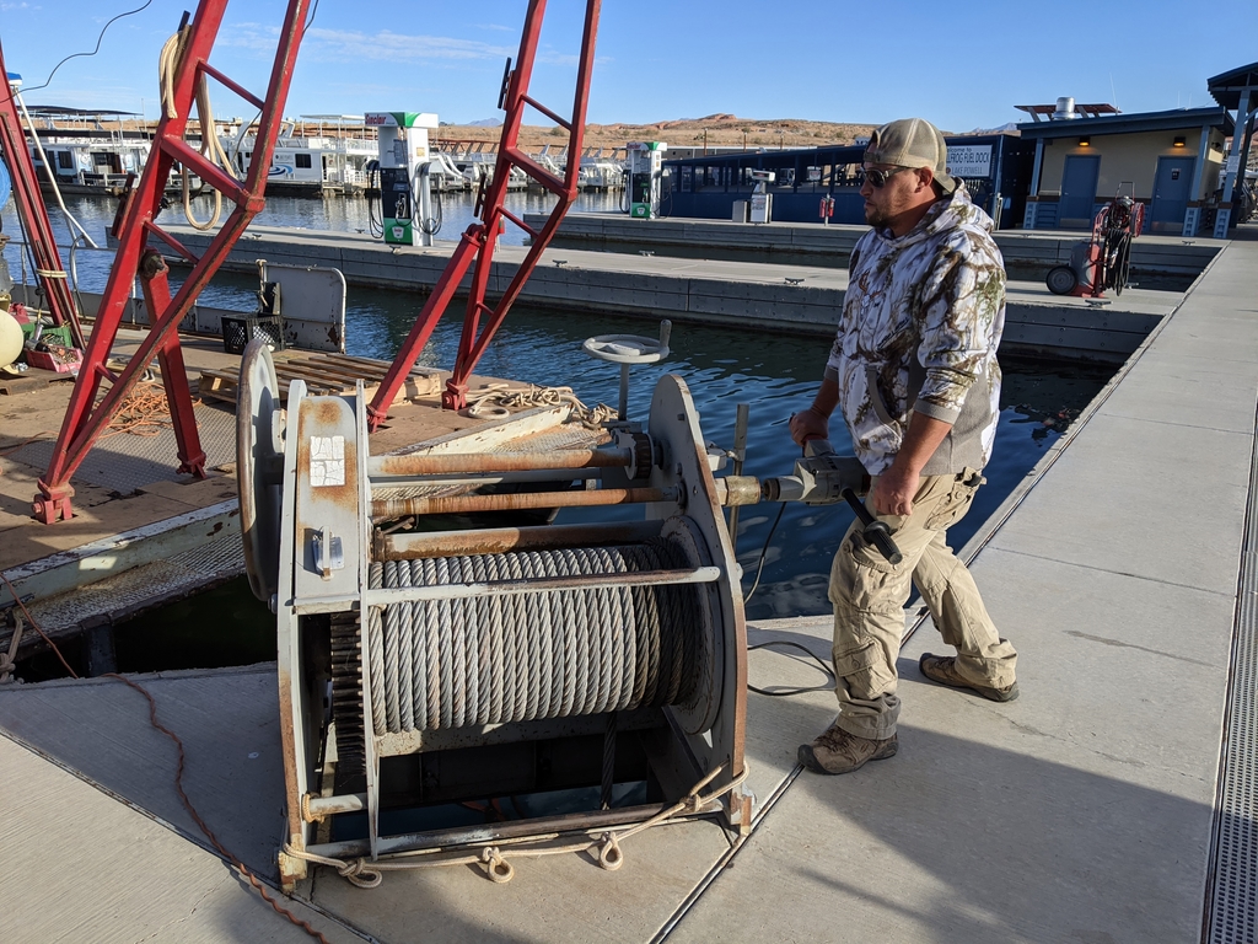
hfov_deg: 65.3
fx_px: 981
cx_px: 629
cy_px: 472
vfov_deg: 51.4
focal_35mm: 27
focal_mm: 4.44
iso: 58
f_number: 1.8
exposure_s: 1/2132
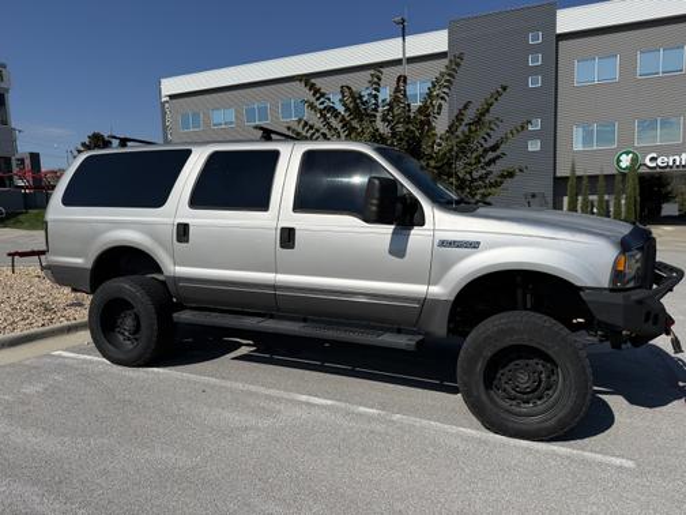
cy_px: 258
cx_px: 343
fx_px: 476
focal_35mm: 24
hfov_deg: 71.6
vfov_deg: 56.8
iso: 80
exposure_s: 1/10309
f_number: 1.78
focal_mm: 6.76
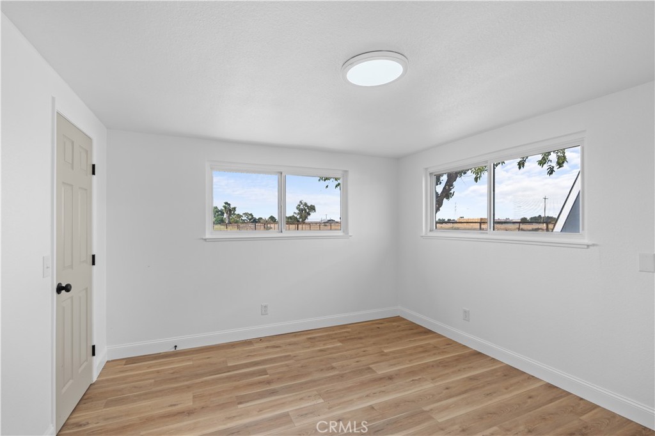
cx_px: 328
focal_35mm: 16
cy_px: 218
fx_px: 291
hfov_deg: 96.8
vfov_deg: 73.7
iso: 200
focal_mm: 16
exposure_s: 1/30
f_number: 5.6
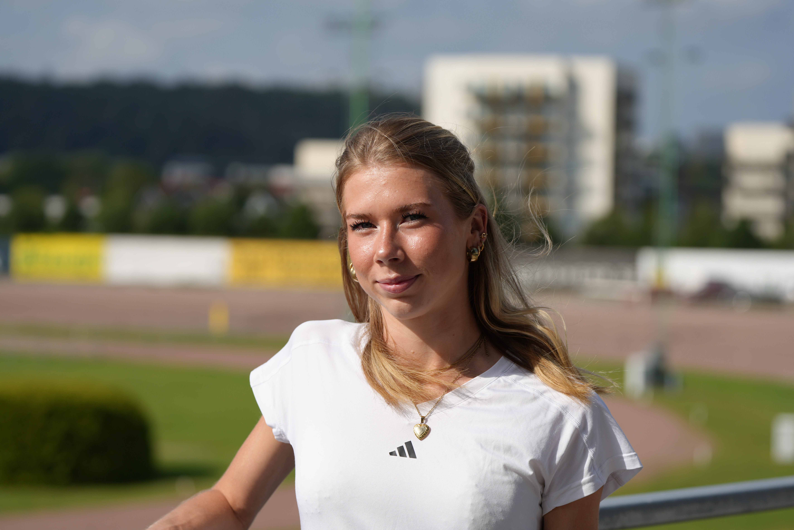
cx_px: 397
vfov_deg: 11.5
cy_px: 265
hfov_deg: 17.2
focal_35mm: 119
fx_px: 2624
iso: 100
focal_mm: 119
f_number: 4.5
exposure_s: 1/1600
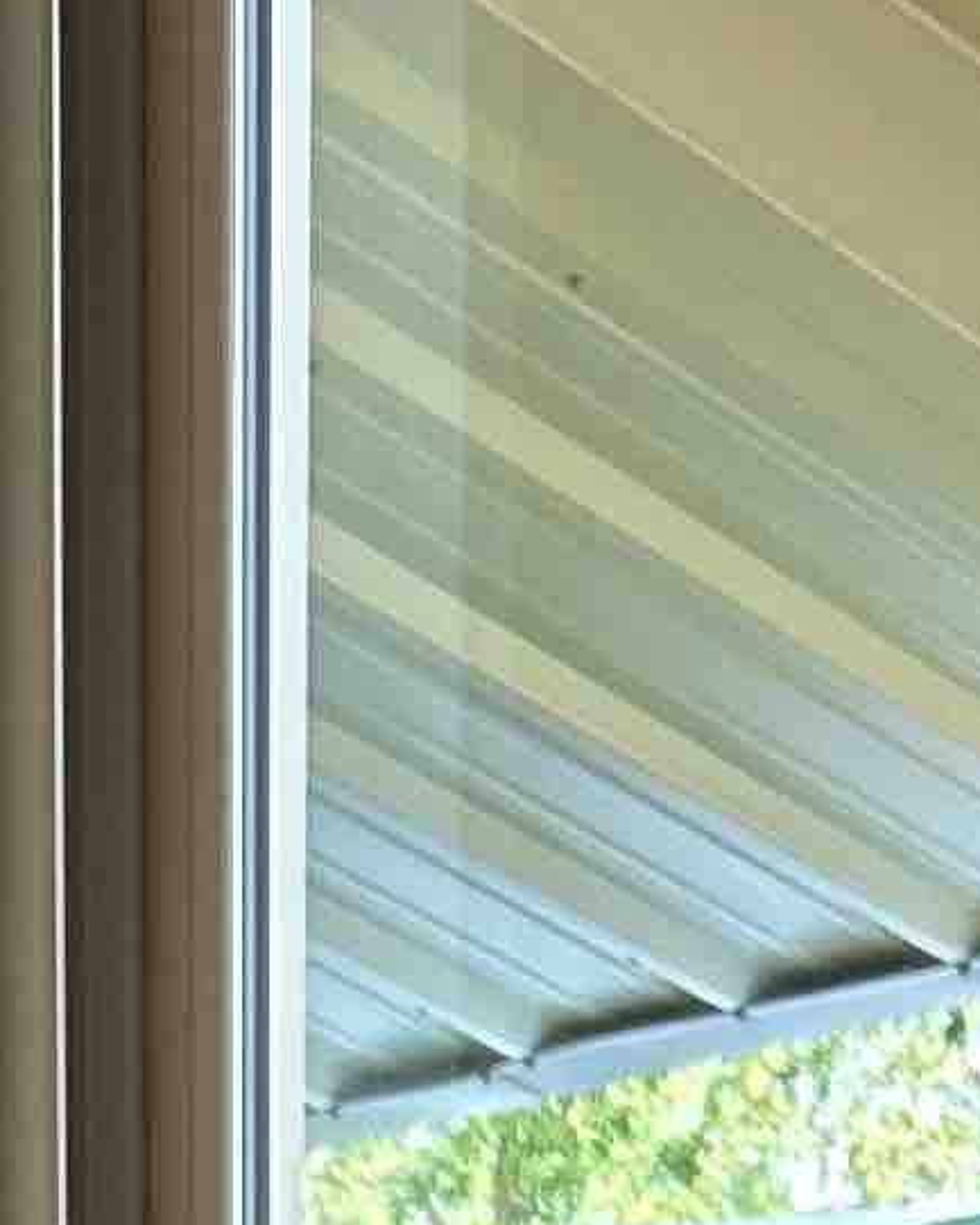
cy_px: 3892
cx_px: -962
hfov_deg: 7.8
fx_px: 6850
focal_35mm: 189
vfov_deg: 8.3
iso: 40
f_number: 1.5
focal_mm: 5.7
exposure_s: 1/63
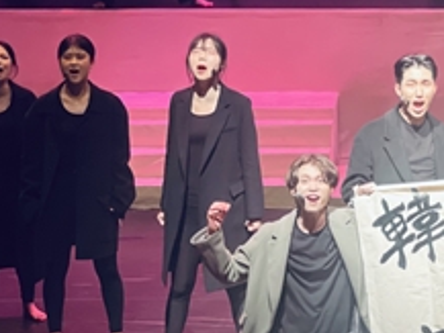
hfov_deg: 11.1
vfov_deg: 8.4
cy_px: 12
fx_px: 2272
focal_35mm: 177
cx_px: 415
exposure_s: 1/24
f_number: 2.2
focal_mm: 7.5
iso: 320
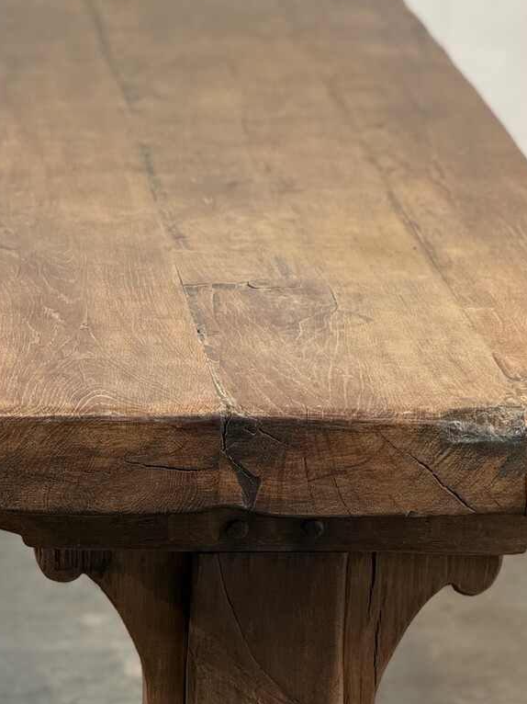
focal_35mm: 188
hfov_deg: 7.9
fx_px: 3818
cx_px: 214
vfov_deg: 10.5
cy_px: 228
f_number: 2.8
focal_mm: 15.66
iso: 200
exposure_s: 1/50
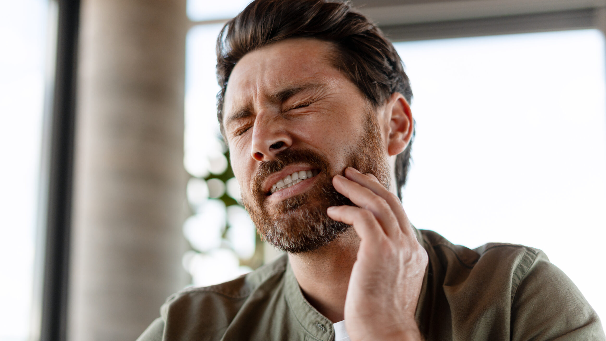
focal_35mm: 53
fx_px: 852
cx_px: 301
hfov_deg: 39.2
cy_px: 184
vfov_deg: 22.6
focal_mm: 50
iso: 500
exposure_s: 1/640
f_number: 2
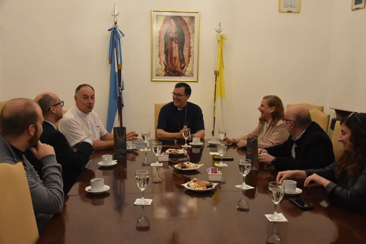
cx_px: 183
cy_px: 122
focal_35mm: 36
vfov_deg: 36.9
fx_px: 366
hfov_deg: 53.1
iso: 1600
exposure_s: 1/60
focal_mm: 24
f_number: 4
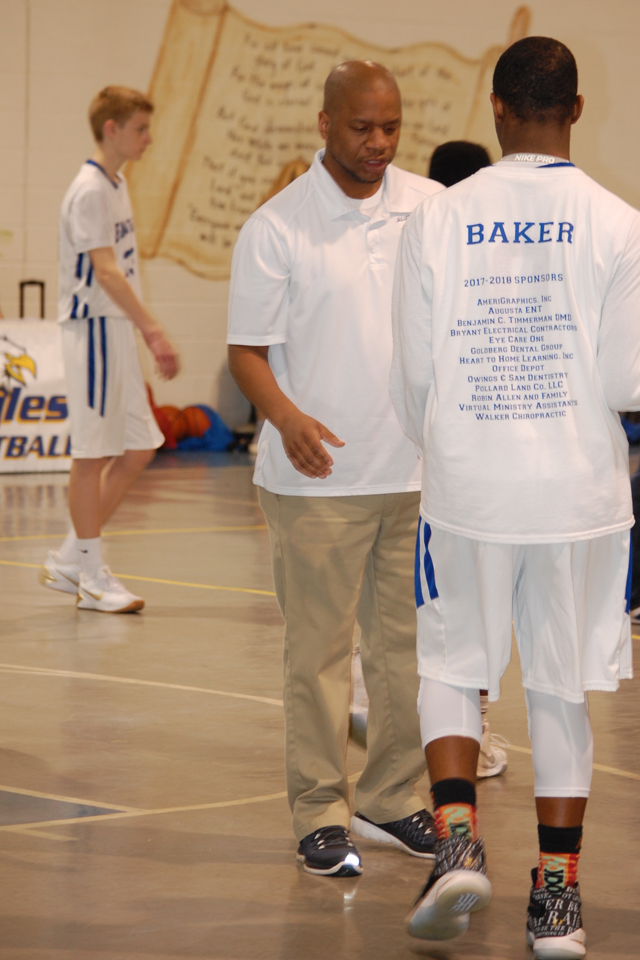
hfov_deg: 8.0
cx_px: 340
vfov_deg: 12.0
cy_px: 425
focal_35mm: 171
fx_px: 4561
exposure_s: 1/60
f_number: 4.8
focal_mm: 98
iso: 560
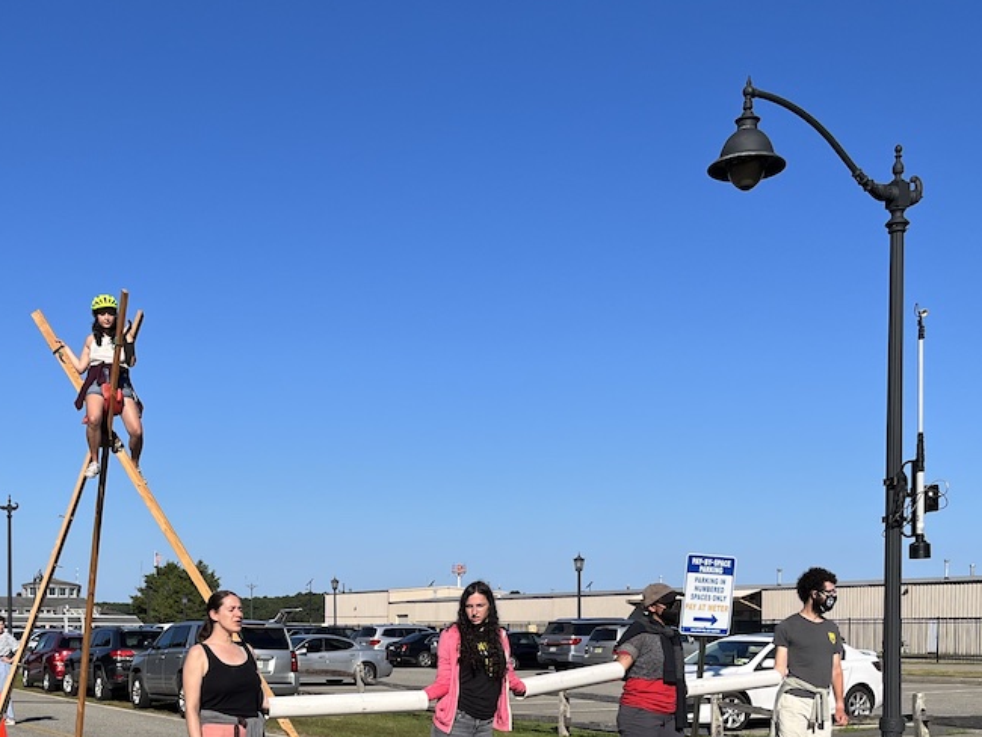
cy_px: 660
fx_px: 1362
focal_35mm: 48
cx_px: 328
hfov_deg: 39.2
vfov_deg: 29.1
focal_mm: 5.1
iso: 50
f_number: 1.6
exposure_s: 1/4651
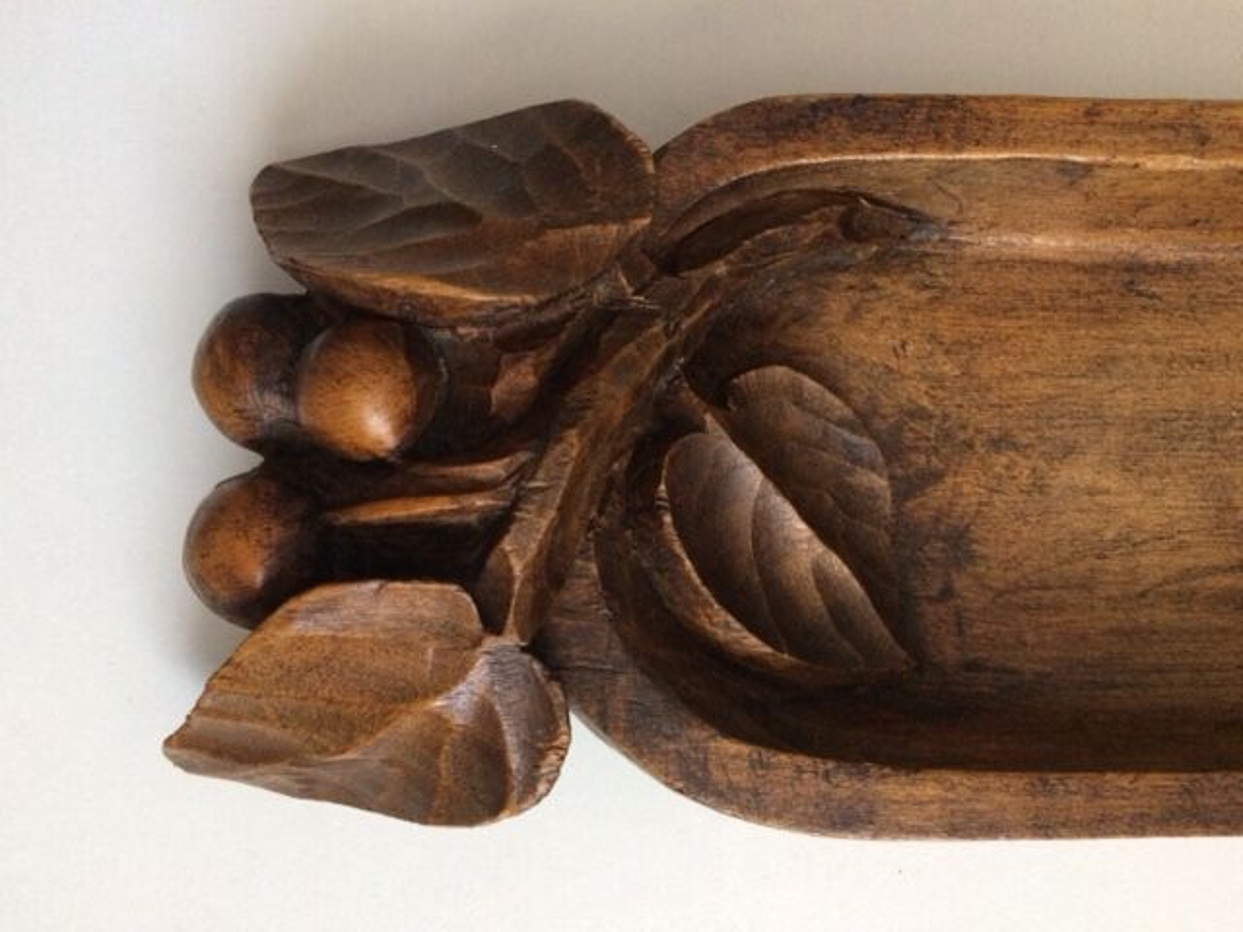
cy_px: 466
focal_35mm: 29
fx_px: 1041
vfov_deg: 48.2
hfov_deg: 61.7
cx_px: 622
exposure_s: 1/33
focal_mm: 4.15
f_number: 2.2
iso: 320
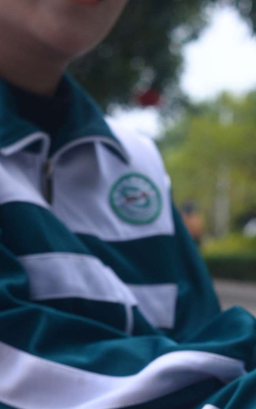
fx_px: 1530
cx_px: 234
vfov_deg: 14.9
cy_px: 434
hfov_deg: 9.5
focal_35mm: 137
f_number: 5.6
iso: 320
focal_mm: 35
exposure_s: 1/400
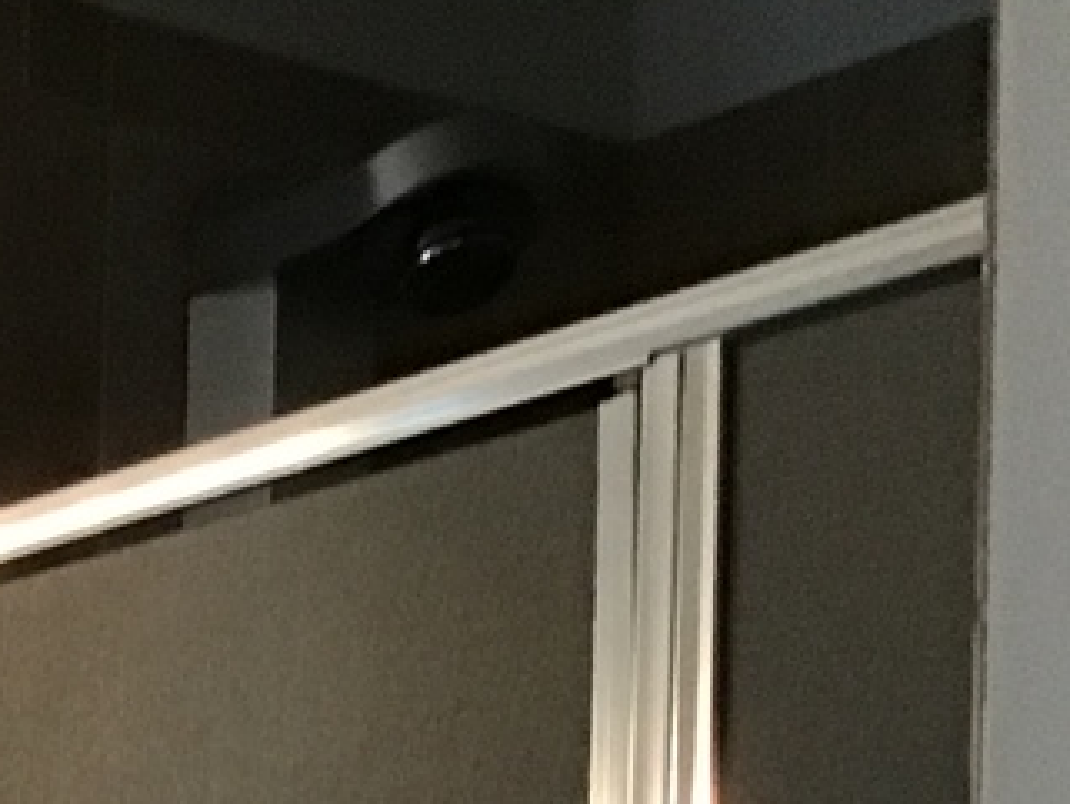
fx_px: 4298
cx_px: -837
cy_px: 1755
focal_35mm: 139
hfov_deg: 12.9
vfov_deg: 9.7
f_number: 2.4
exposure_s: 1/30
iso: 125
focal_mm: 3.3
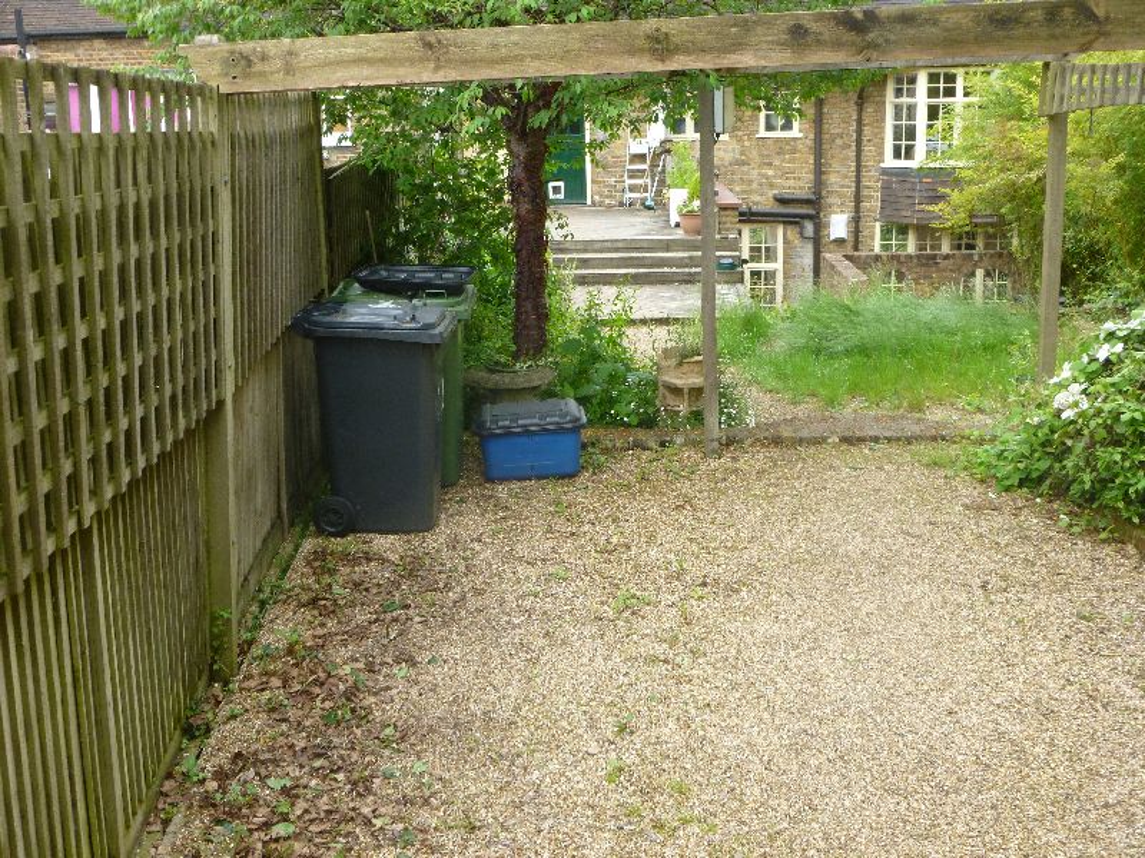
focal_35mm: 36
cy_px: 429
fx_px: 1191
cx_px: 572
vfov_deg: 39.7
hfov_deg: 51.4
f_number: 3.6
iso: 200
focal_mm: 6.5
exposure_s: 1/125
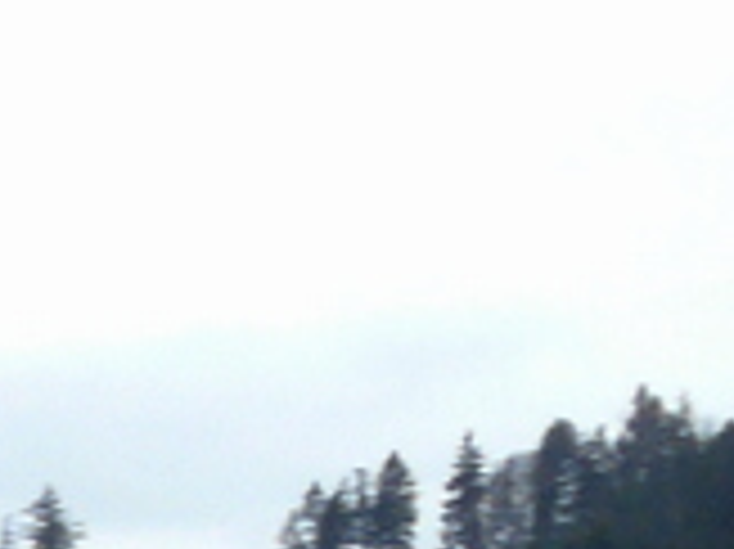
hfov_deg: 5.4
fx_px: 7289
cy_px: 1282
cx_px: -1409
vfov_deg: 4.2
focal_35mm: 344
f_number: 4
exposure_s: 1/160
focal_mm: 9.2
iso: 100
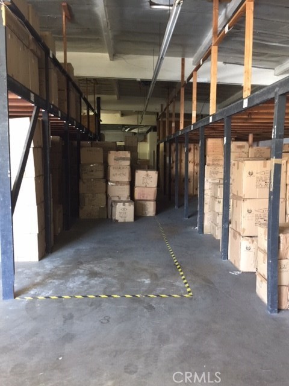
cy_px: 193
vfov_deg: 61.7
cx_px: 144
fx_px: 323
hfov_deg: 48.2
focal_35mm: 29
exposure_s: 1/15
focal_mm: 4.15
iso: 100
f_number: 2.2
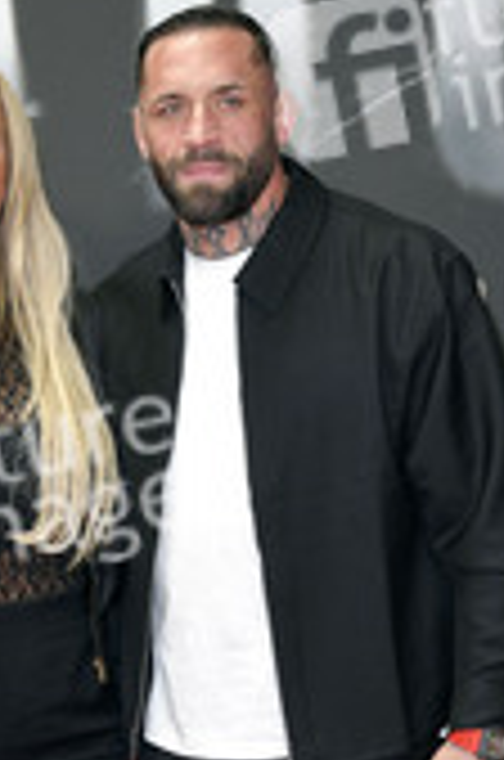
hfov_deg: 15.0
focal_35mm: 90
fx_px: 1898
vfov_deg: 22.0
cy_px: 729
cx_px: 90
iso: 1250
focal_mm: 38
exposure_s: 1/250
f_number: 5.6
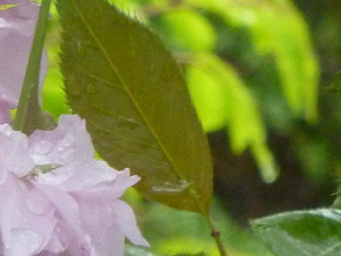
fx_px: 10727
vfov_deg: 1.4
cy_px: -75
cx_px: 56
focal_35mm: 1088
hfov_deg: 1.8
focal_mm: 36
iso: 400
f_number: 5.9
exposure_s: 1/80
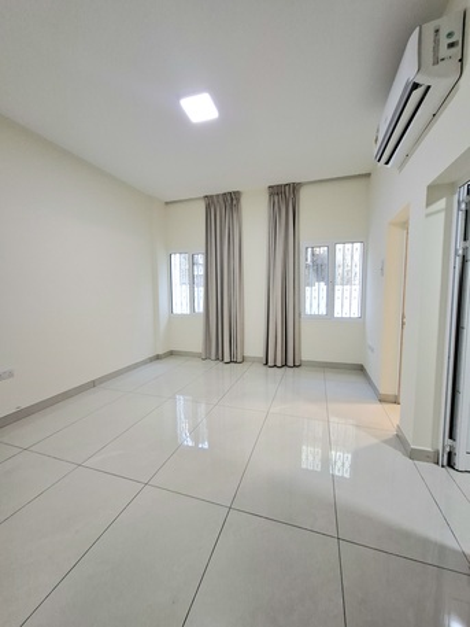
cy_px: 314
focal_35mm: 13
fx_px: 235
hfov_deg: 89.9
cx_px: 235
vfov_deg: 106.2
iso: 160
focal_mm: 1.74
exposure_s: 1/50
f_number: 2.2
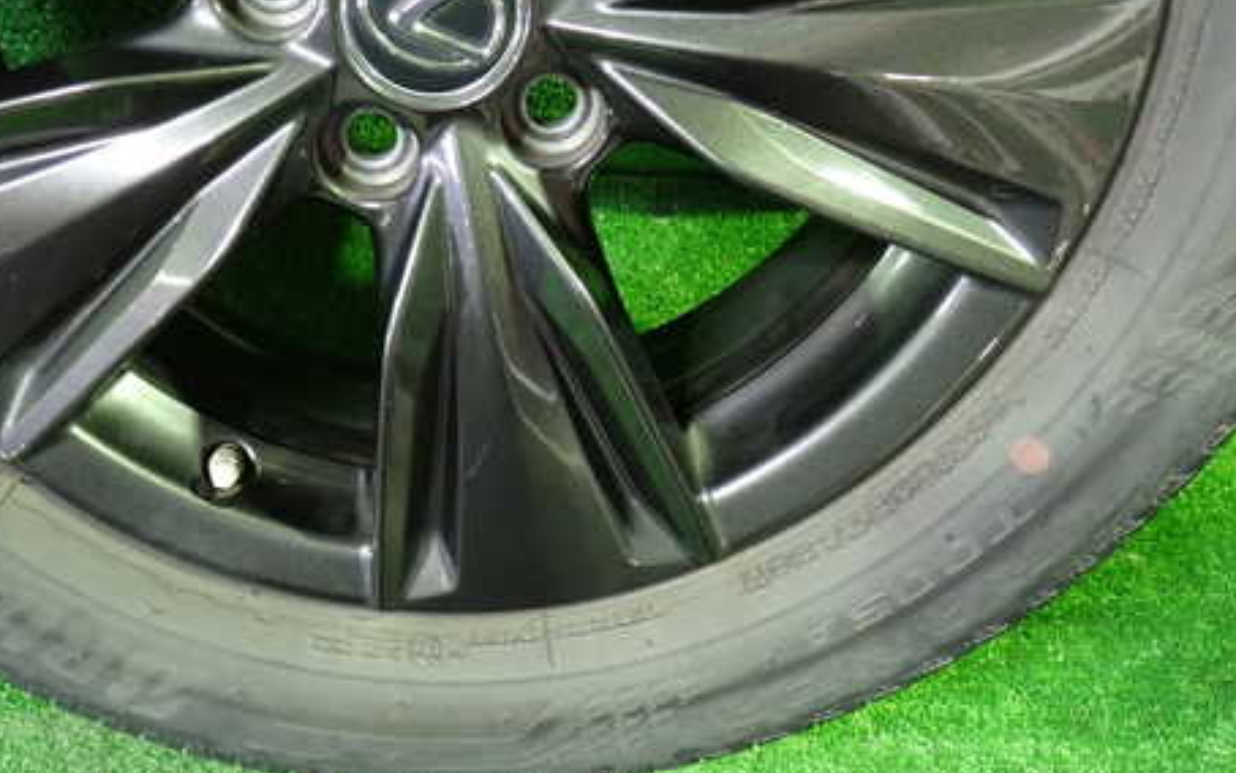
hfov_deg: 46.7
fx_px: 1415
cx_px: 449
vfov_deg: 30.6
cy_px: 403
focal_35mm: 42
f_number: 2.3
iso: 800
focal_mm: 5.4
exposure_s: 1/25
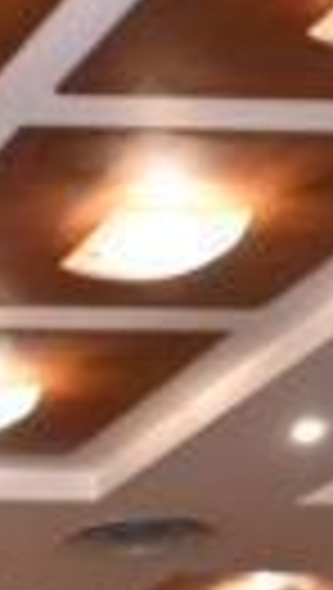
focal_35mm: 165
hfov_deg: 6.2
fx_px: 2582
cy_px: 899
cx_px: -963
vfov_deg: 12.4
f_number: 4
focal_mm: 16
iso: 500
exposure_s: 1/60
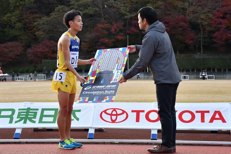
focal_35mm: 60
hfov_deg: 33.4
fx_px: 385
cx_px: 116
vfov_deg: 22.6
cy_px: 77
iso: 1100
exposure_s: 1/1000
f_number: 4.5
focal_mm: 40
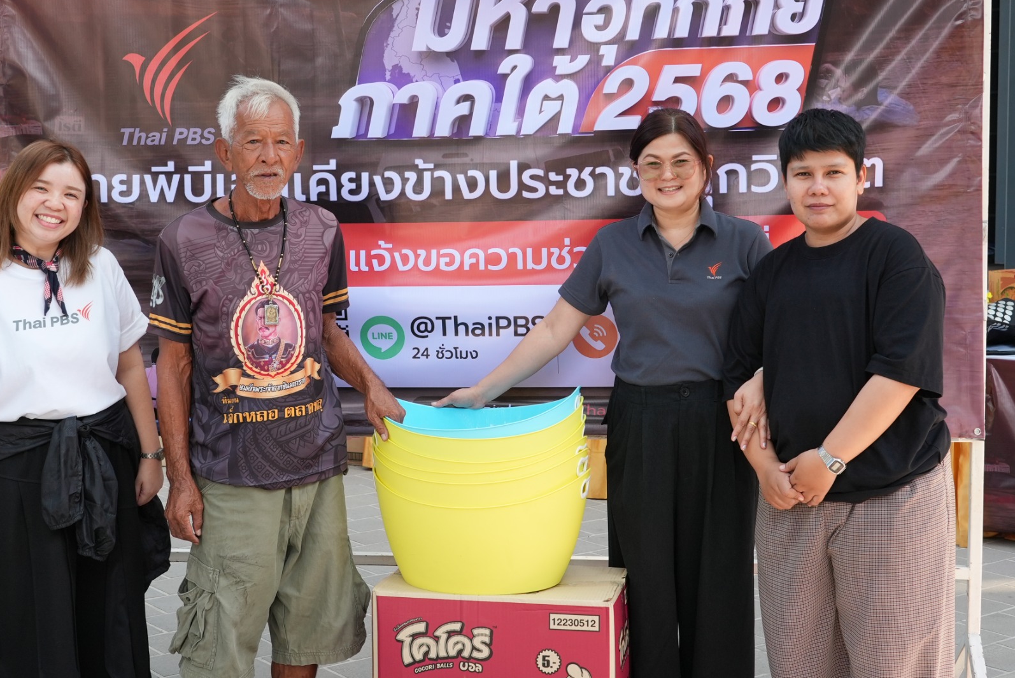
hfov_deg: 37.5
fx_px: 1495
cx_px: 454
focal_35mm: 53
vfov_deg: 25.5
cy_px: 281
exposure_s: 1/200
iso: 800
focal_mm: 44
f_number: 8
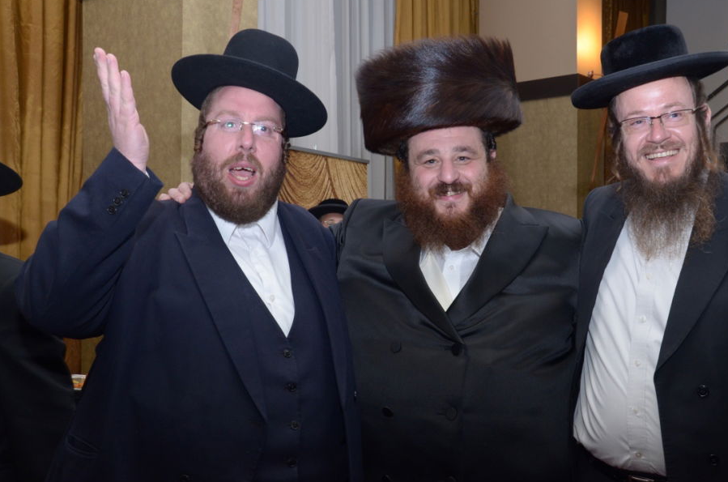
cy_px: 256
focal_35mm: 41
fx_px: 827
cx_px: 413
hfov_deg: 47.4
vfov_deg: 32.5
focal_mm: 24
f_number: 6.3
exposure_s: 1/125
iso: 800
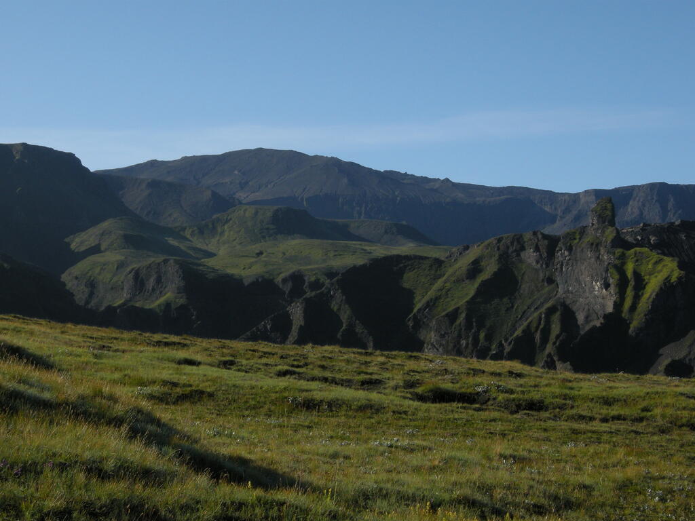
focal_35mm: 74
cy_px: 260
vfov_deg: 19.9
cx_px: 348
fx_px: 1486
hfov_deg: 26.3
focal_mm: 15.7
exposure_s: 1/380
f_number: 6.8
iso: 100
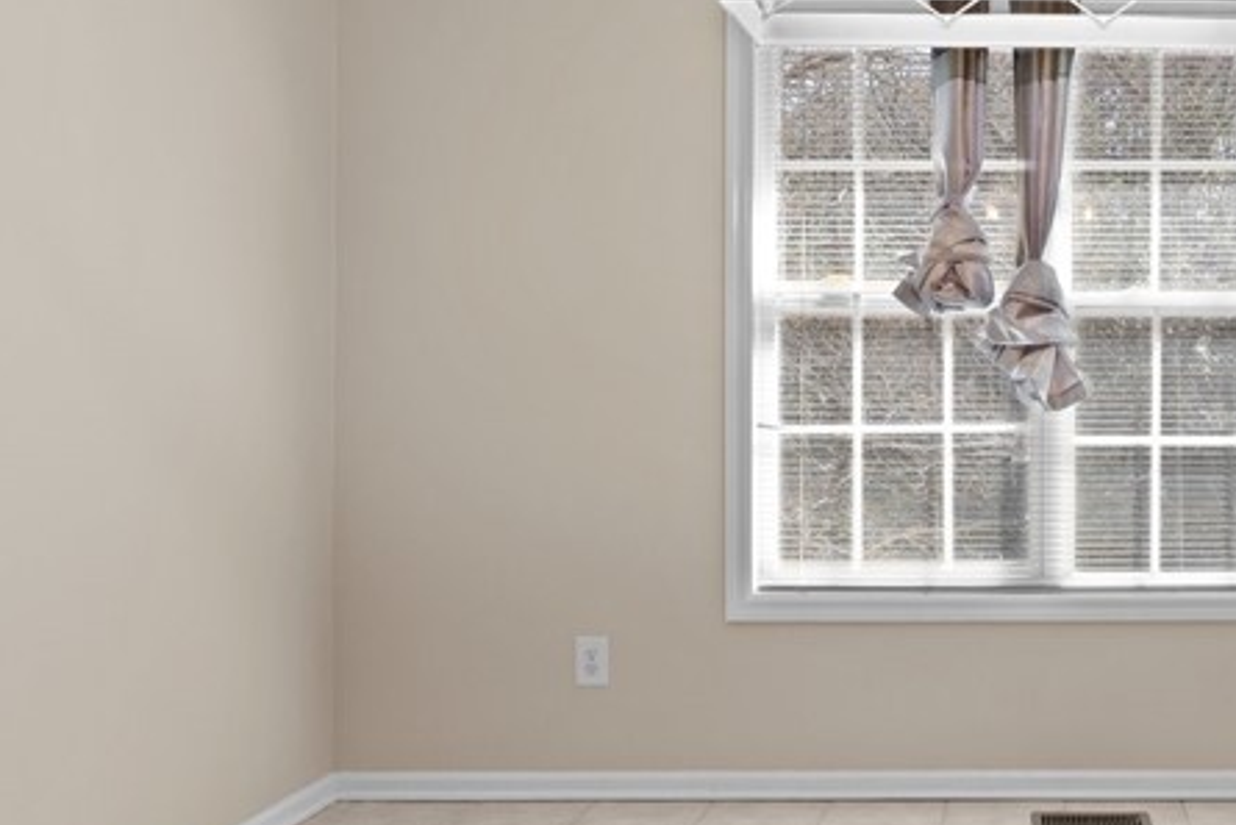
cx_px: 1035
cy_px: 360
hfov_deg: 46.2
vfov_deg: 34.2
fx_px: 1339
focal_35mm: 39
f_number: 8
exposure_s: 1/15
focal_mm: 16
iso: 500
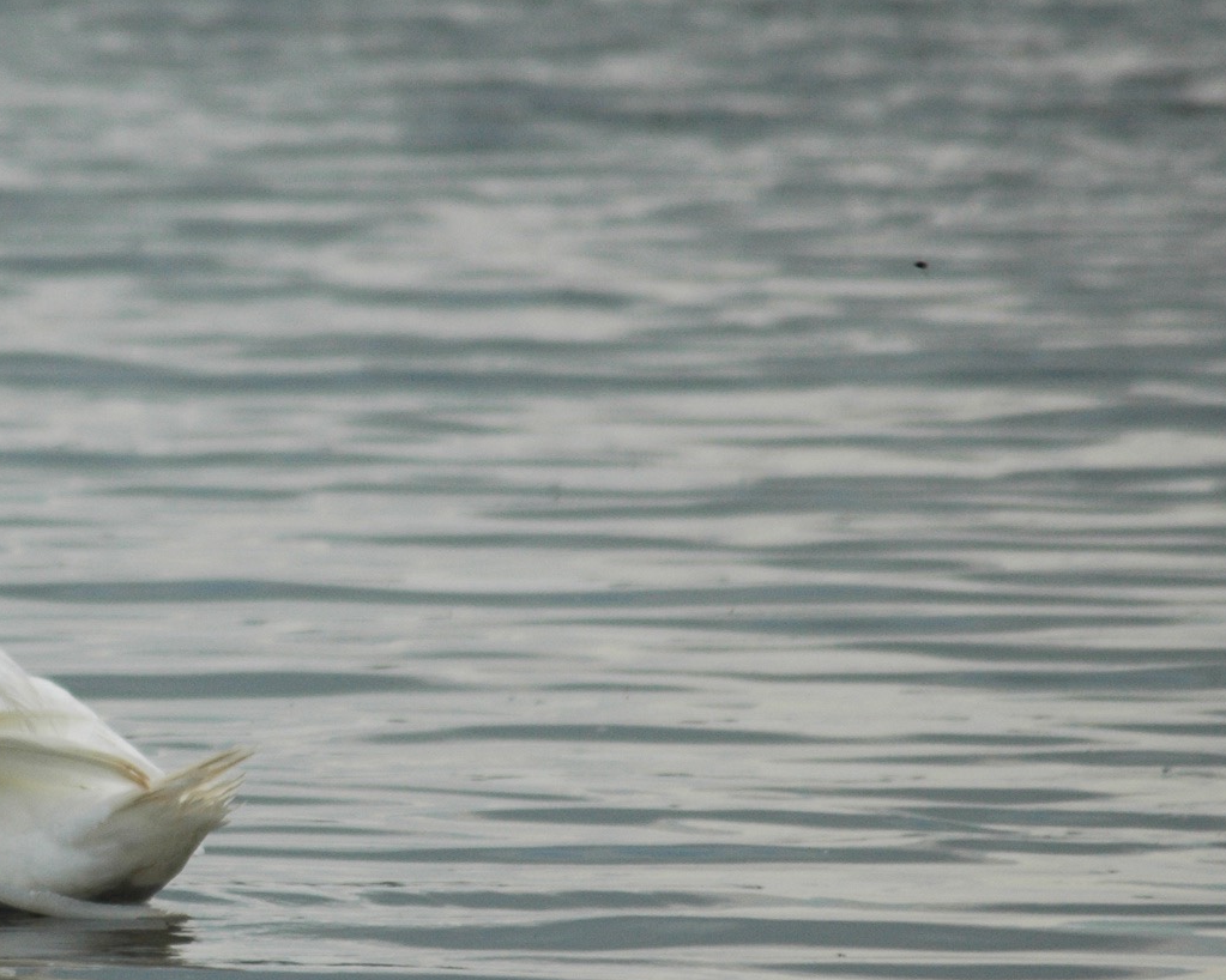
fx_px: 33521
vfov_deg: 1.7
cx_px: 54
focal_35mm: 924
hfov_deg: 2.1
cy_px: 750
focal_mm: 300
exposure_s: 1/2000
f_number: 5.6
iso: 400
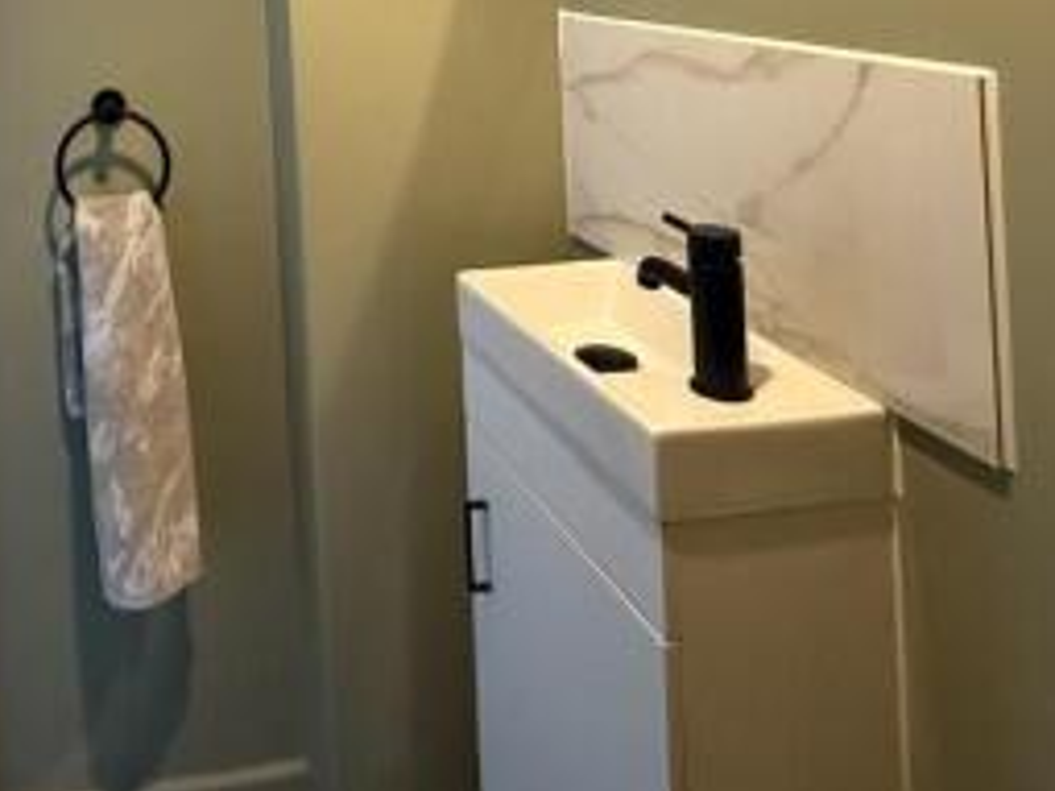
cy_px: -64
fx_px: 975
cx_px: 168
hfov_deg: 52.1
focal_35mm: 32
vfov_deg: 37.5
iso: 800
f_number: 2.2
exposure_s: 1/60
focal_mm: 2.22
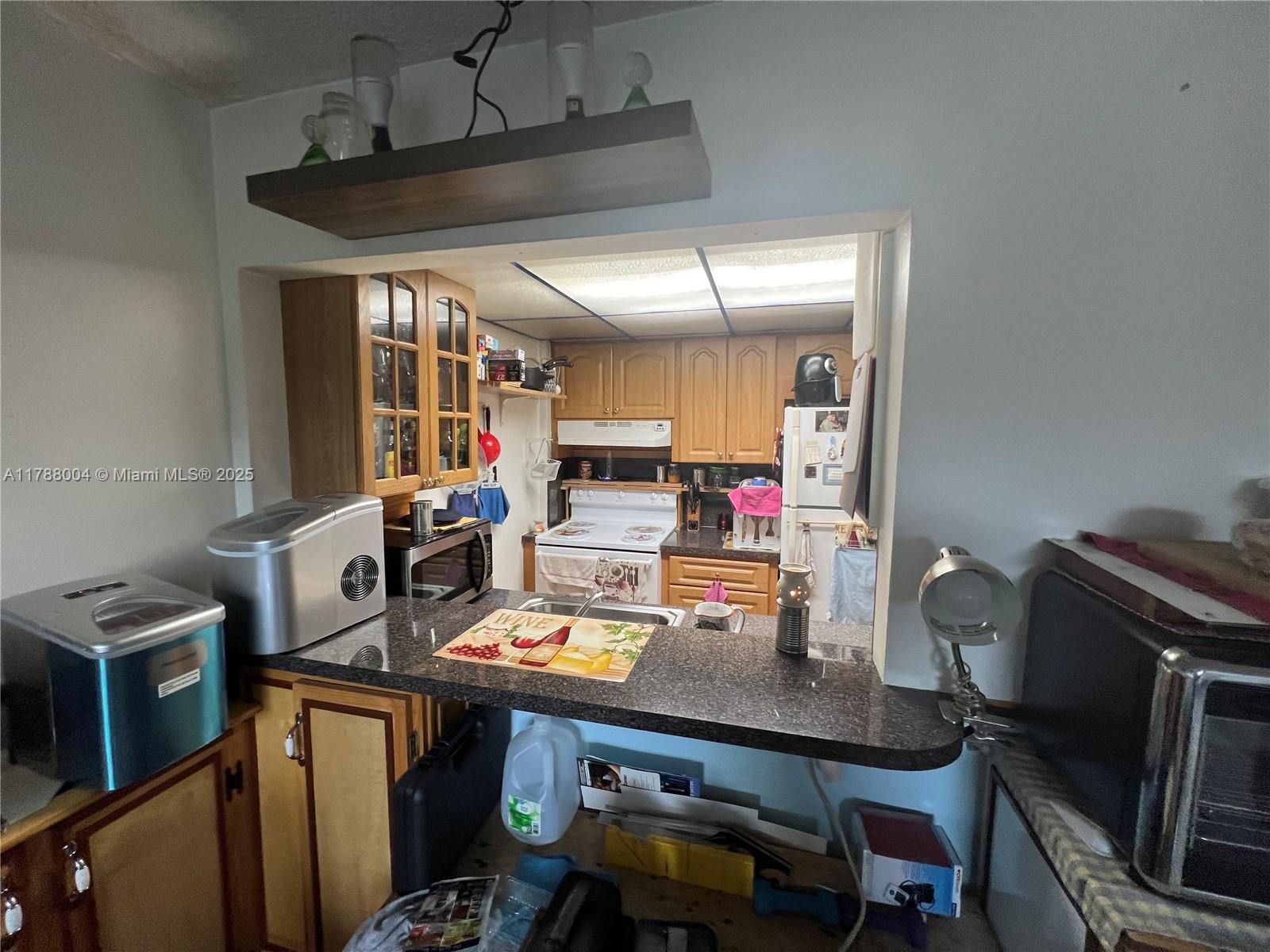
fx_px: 477
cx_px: 635
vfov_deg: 89.9
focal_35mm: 13
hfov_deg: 106.2
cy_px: 476
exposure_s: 1/120
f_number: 1.8
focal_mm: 1.57
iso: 250
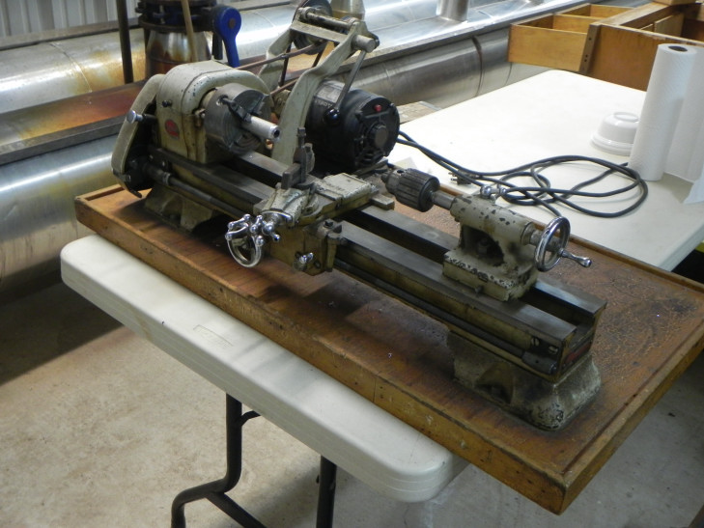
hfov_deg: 50.1
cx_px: 352
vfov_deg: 38.7
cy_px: 264
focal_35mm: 37
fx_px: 753
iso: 400
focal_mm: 6.6
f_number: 3.2
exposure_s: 1/18.8
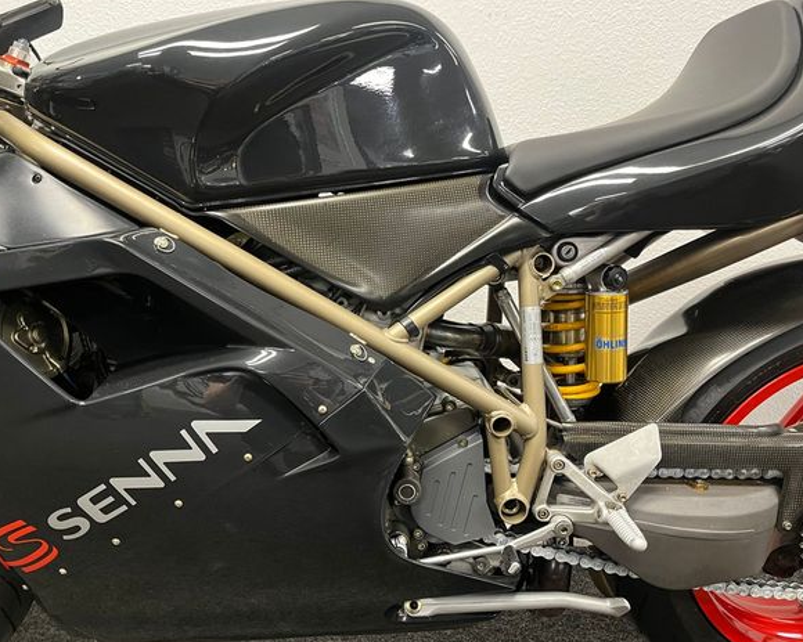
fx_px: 665
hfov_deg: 62.1
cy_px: 321
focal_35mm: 28
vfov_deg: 51.5
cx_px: 363
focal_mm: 5.1
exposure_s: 1/50
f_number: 1.6
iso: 400
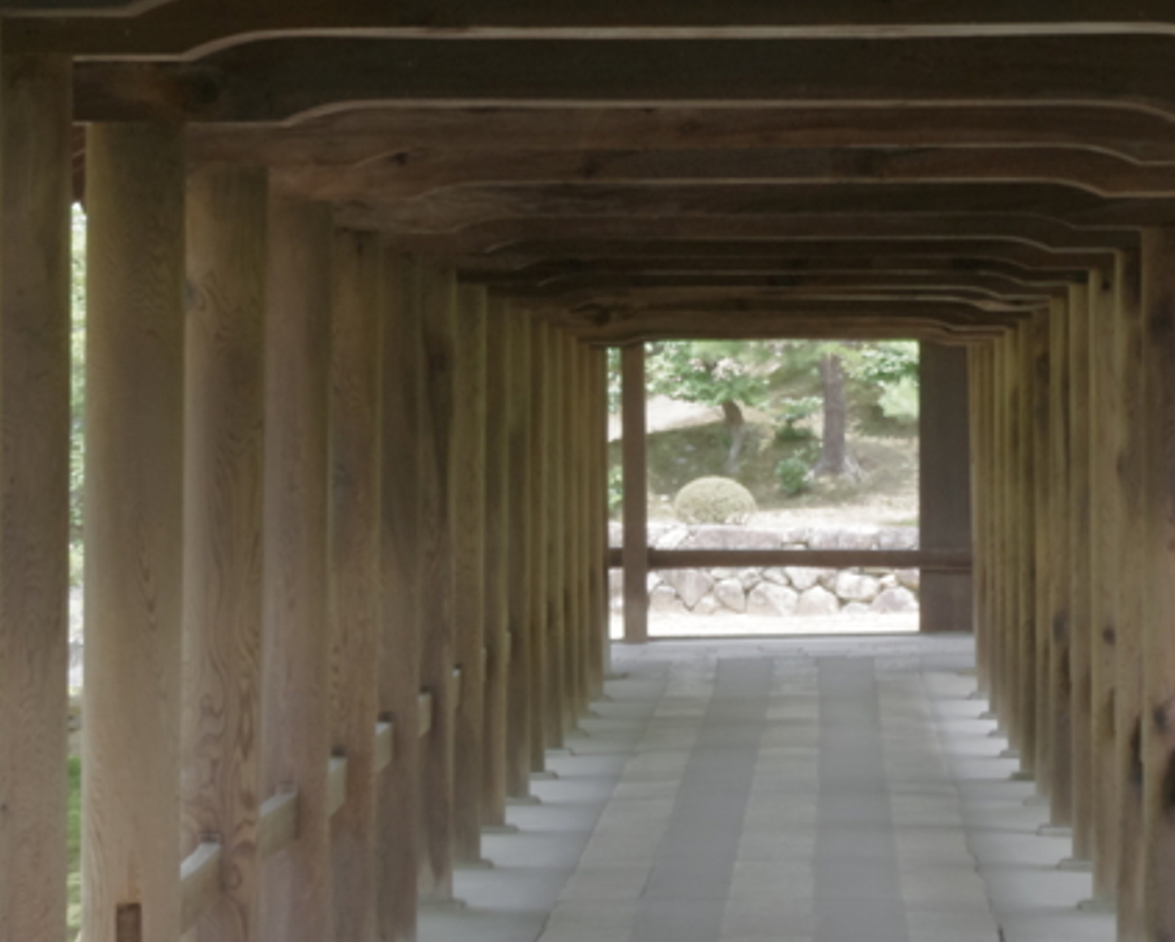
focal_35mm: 186
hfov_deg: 10.4
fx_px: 6473
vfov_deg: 8.3
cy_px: 753
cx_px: 764
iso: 200
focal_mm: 55
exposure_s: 1/40
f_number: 11
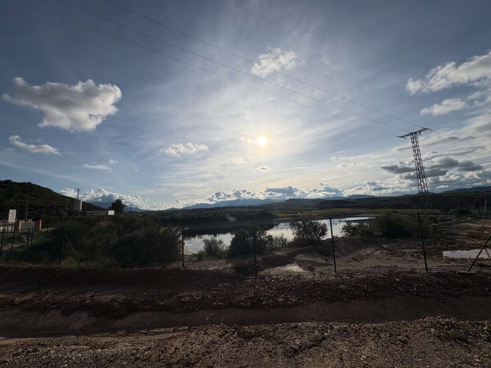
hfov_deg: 102.1
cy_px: 184
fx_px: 199
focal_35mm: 14
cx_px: 246
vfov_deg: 85.7
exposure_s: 1/11905
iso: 40
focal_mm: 2.22
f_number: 2.2
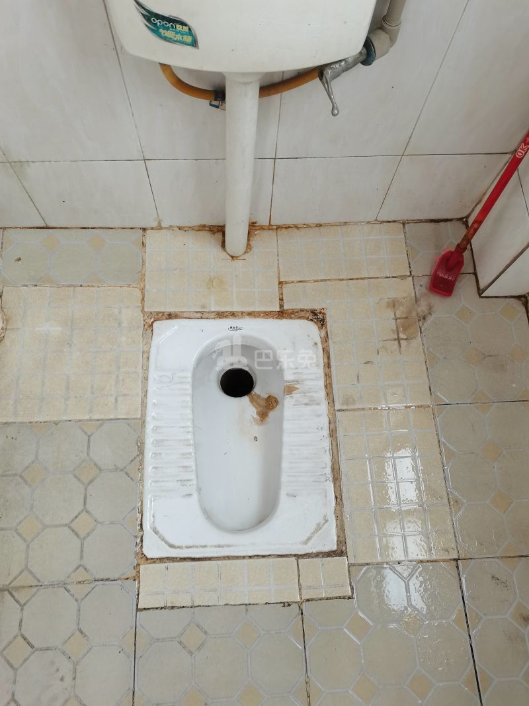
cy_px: 353
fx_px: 530
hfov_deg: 53.1
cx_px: 264
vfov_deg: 67.3
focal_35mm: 26
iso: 400
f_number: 1.8
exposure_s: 1/33.3
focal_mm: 5.58
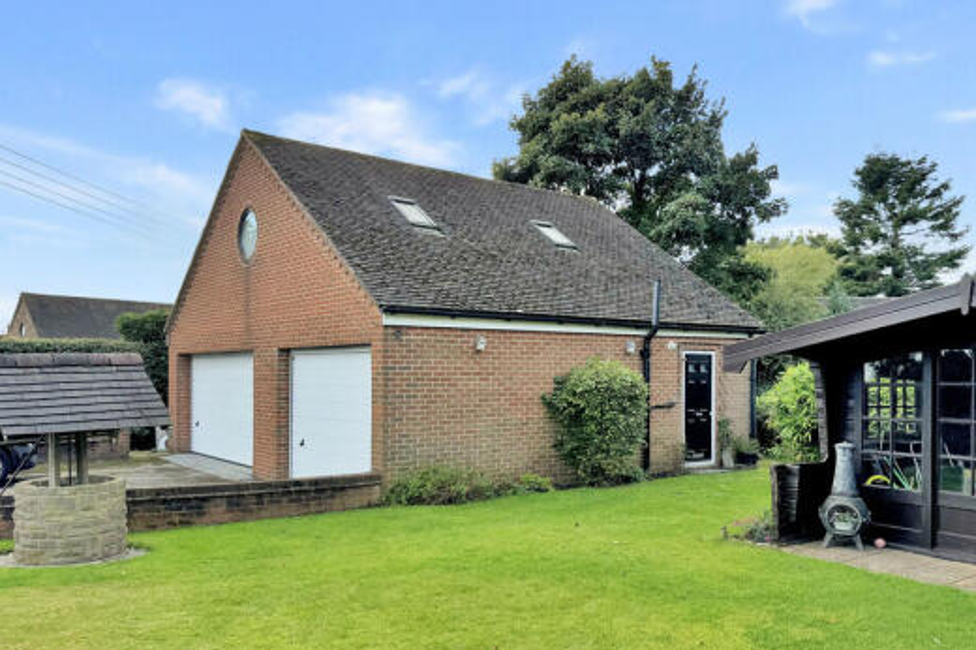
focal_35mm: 28
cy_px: 350
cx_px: 502
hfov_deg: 65.5
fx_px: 759
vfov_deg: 46.3
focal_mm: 6.76
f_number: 1.78
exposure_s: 1/2506
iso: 80
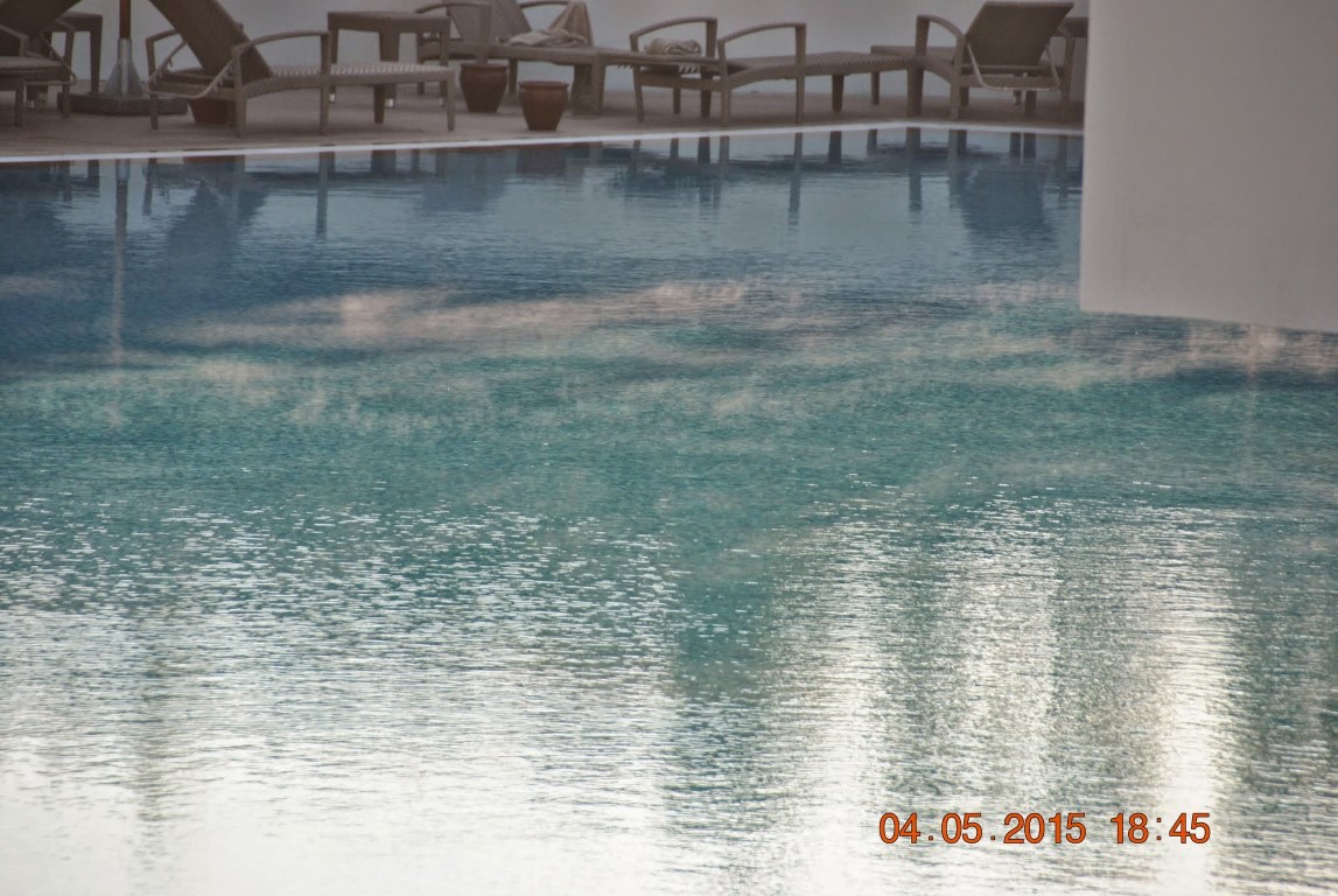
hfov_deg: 6.9
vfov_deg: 4.6
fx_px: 11164
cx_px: 669
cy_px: 448
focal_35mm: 300
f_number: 5.6
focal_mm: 200
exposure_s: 1/500
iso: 280
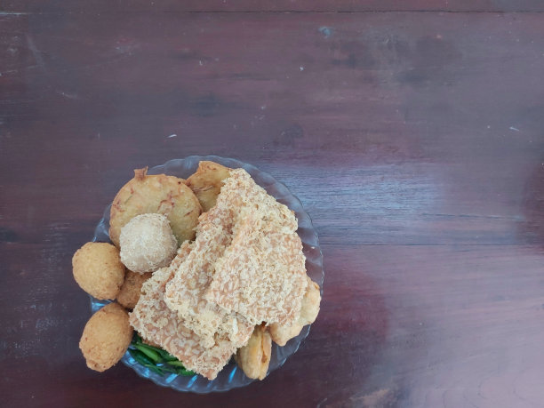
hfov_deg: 71.6
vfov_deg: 56.8
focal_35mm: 24
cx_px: 272
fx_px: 377
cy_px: 204
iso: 1000
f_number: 1.8
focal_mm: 5.23
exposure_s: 1/17
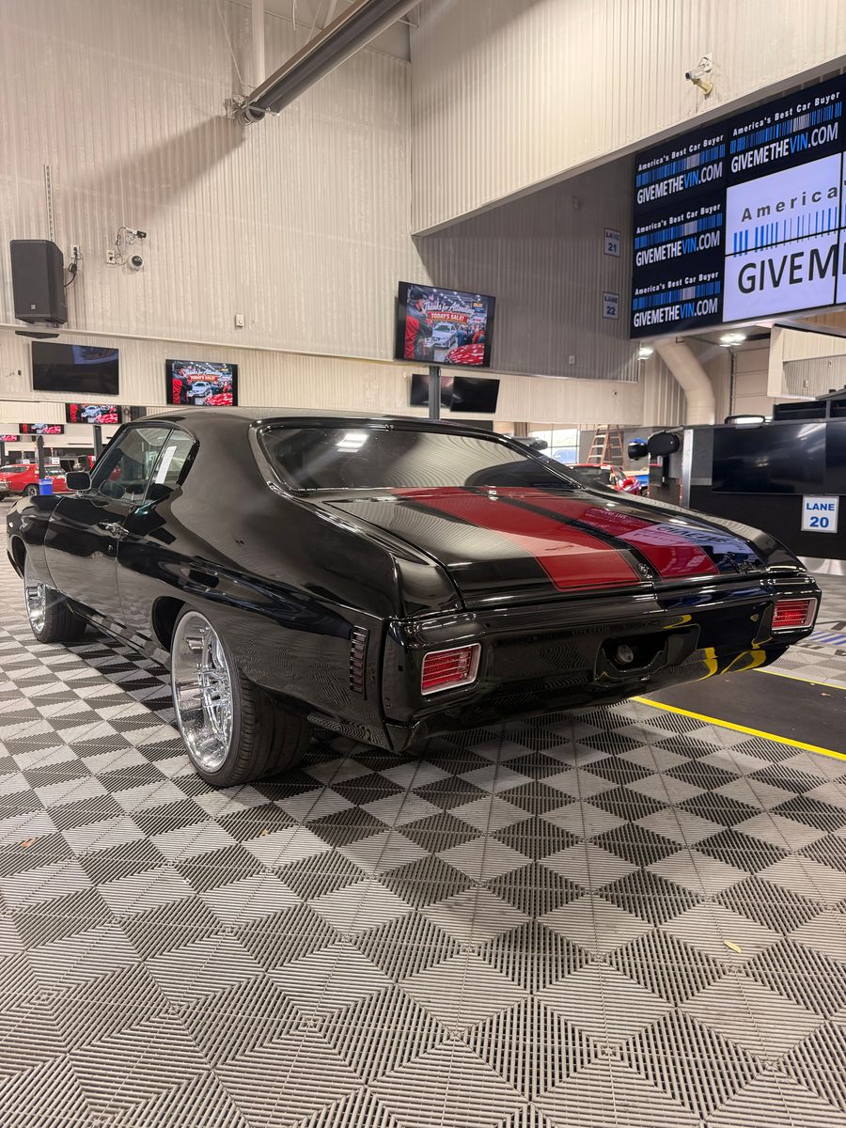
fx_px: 782
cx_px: 423
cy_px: 564
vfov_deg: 71.6
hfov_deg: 56.8
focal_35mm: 24
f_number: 1.78
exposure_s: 1/116
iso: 200
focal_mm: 6.76
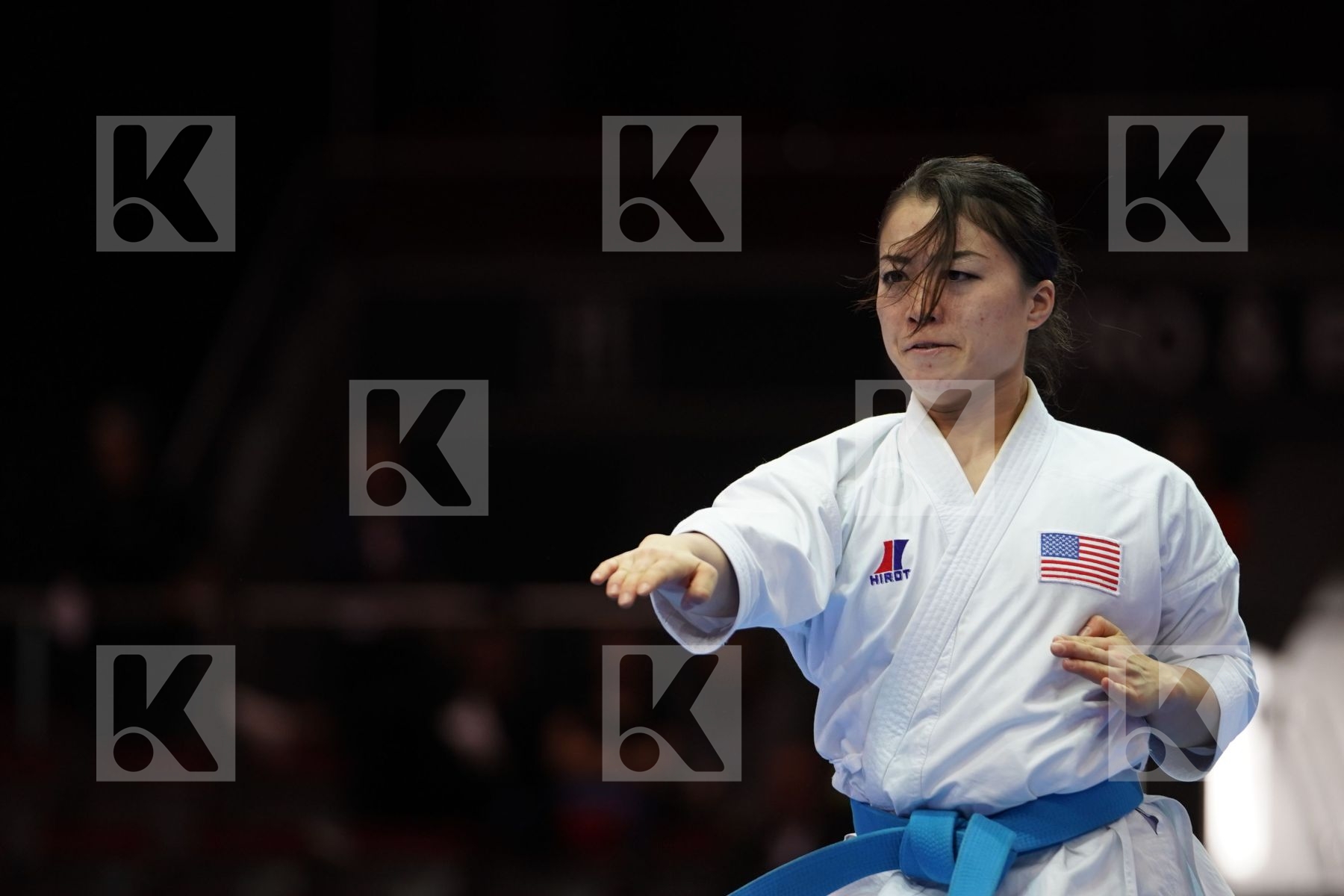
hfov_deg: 7.3
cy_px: 448
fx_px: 10565
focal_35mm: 283
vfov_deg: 4.9
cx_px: 672
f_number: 2.8
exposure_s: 1/200
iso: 640
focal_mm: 189
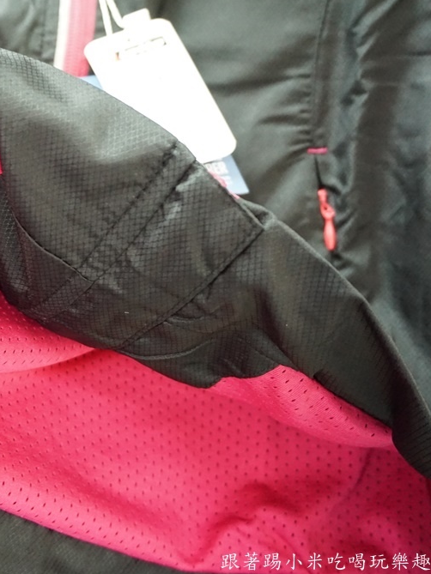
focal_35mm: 53
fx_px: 880
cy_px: 286
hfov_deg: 26.1
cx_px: -2
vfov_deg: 36.2
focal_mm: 24
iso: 3200
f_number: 4.5
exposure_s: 1/30
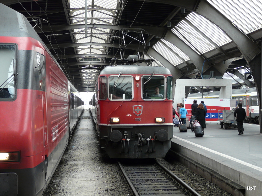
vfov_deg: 18.7
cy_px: 98
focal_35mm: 79
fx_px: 598
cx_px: 131
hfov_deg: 24.7
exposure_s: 1/50
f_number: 3.2
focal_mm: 12.9
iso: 100
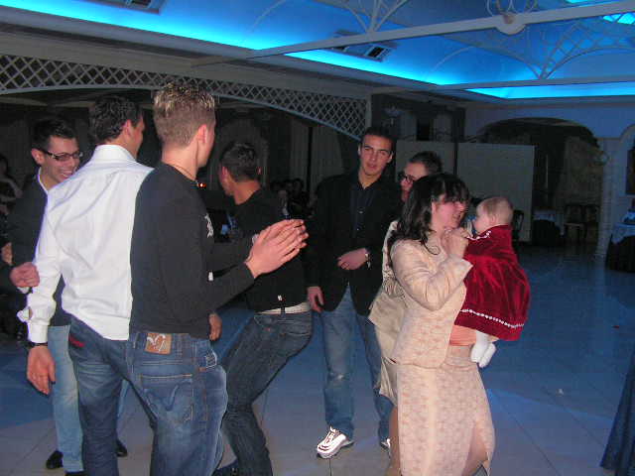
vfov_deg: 39.7
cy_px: 238
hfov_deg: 51.4
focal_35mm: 36
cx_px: 318
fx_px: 660
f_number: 3.2
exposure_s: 1/40
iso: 200
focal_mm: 6
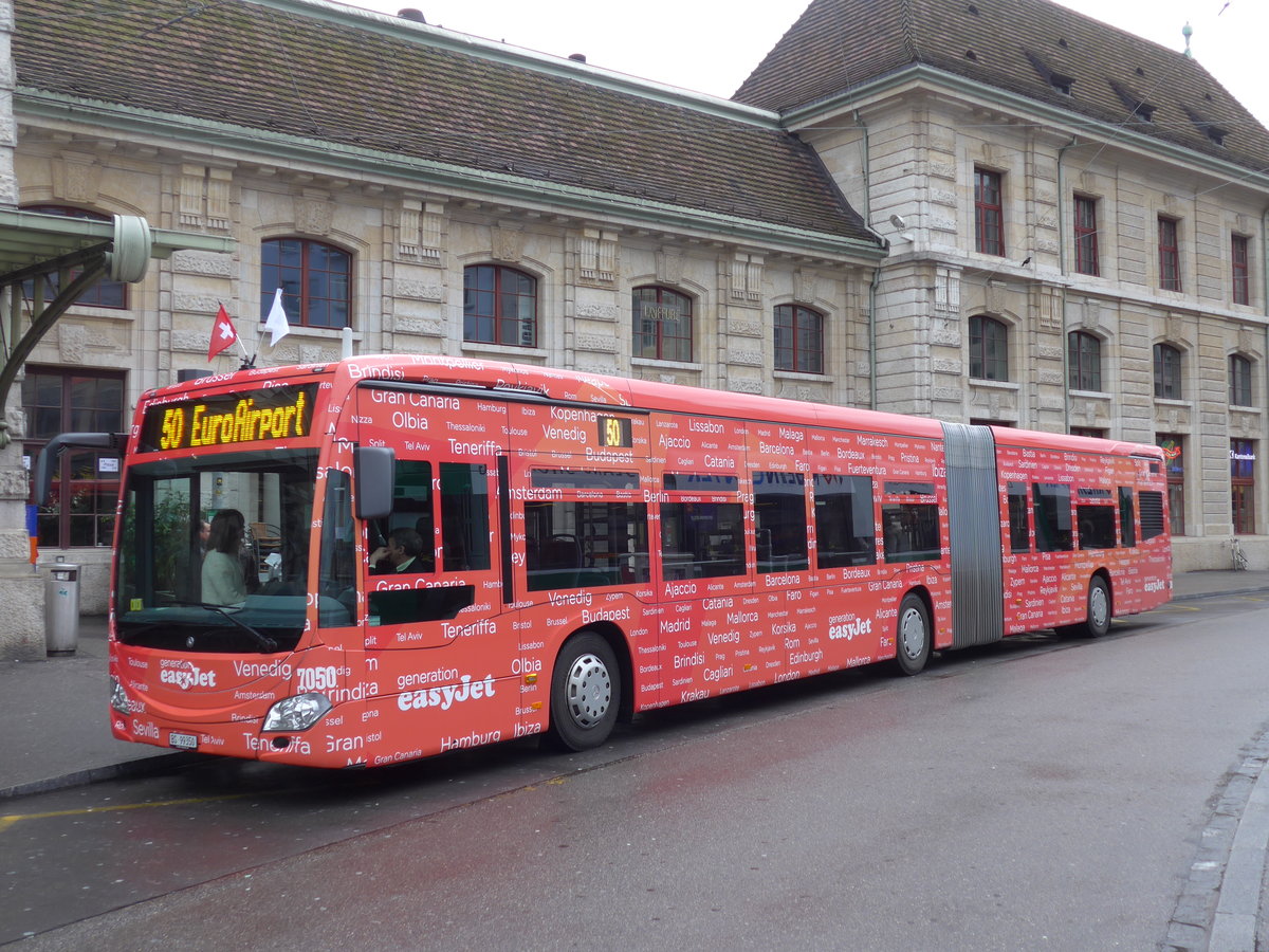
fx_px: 1320
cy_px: 476
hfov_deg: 51.4
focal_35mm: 36
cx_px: 634
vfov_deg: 39.7
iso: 80
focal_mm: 7.5
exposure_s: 1/160
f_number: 2.8
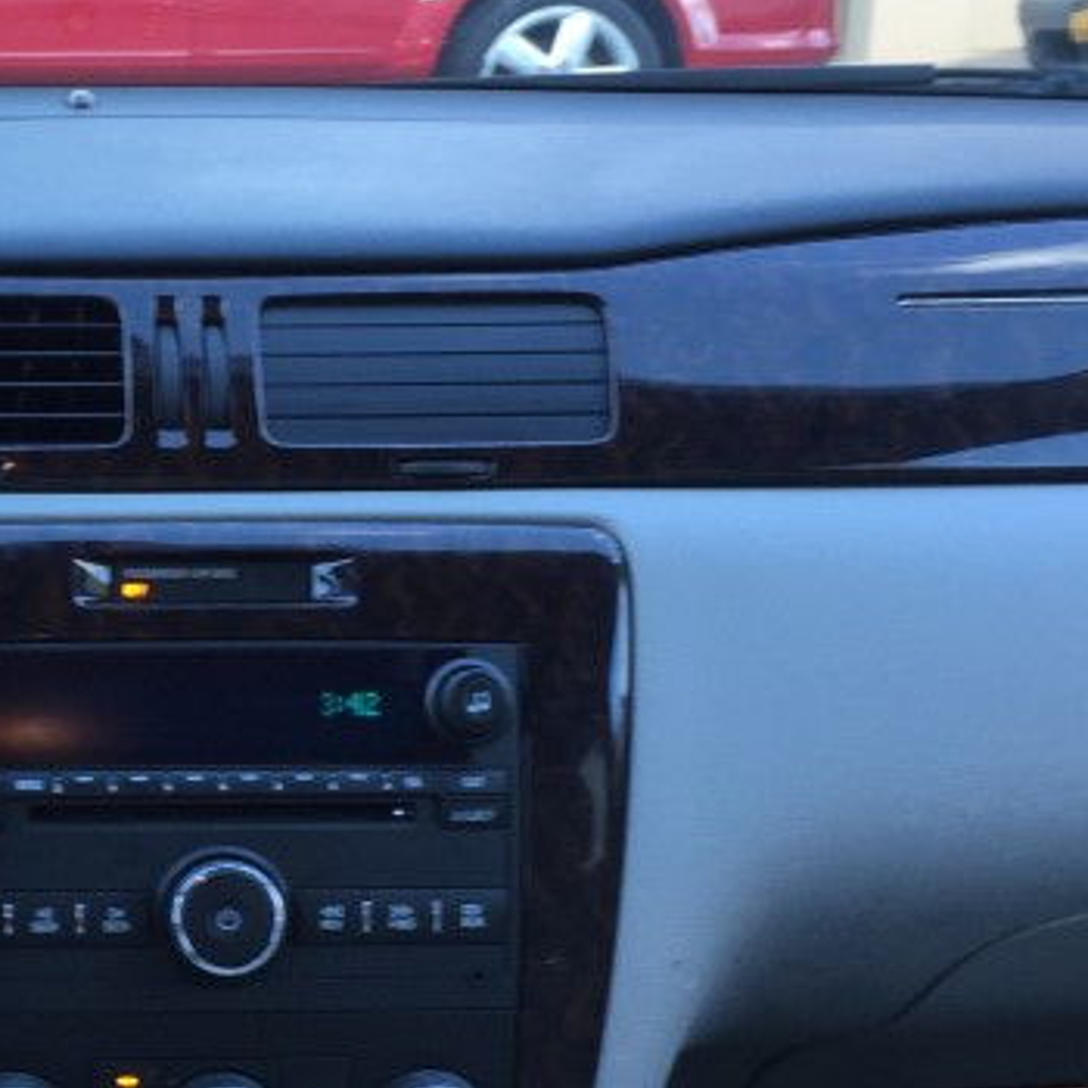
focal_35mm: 75
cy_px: 541
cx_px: -106
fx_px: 2667
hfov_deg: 21.8
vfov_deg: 23.1
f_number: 2.2
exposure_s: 1/60
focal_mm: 4.15
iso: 32
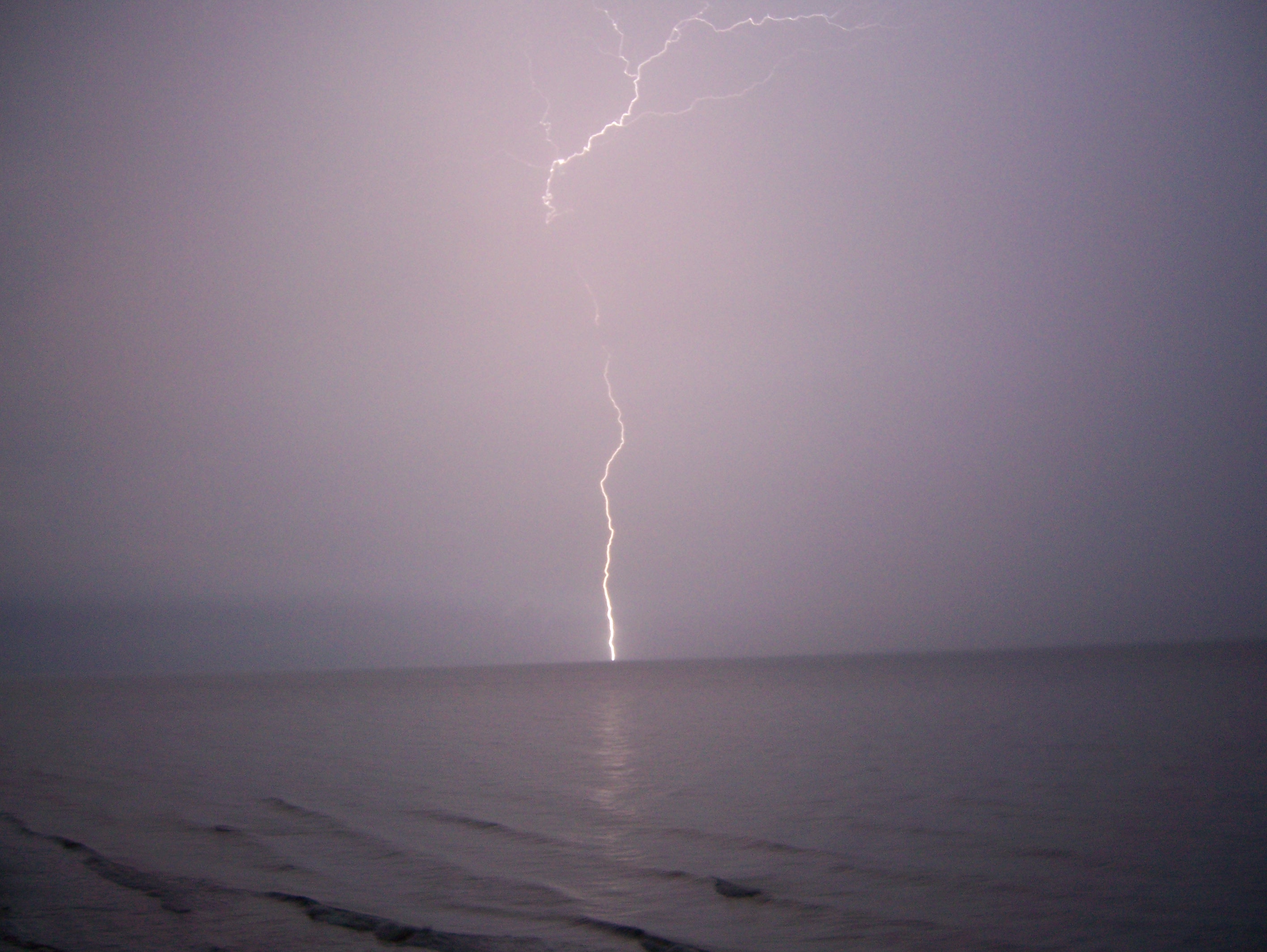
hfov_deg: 51.3
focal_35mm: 36
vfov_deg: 39.7
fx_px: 1319
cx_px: 634
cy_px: 476
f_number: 2.8
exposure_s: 1/8
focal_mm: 6
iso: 160
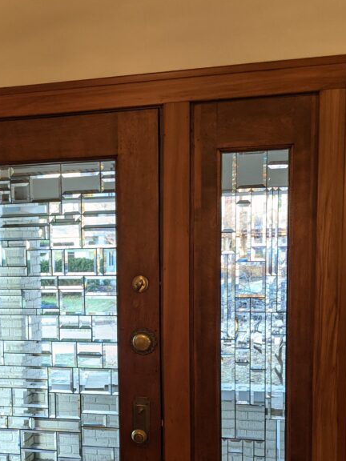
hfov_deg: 29.5
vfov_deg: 39.1
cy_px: 315
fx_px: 640
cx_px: 66
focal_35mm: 48
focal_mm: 4.44
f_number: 1.8
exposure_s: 1/120
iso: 235
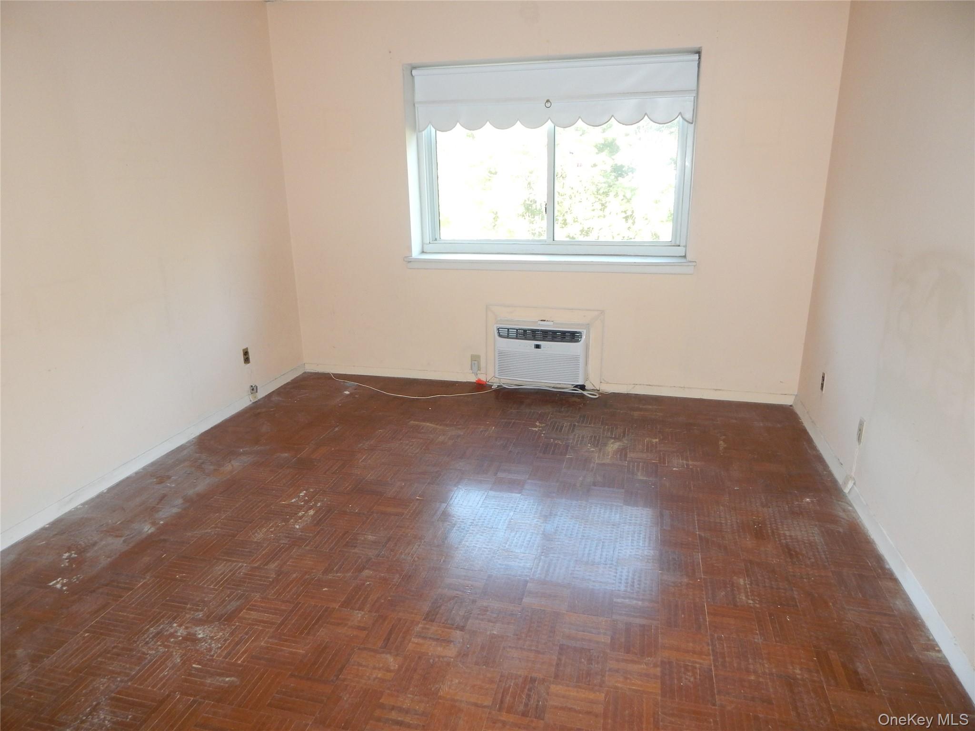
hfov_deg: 76.4
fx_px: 620
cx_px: 488
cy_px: 366
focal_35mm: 22
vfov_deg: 61.1
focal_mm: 4
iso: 200
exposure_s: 1/30
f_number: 3
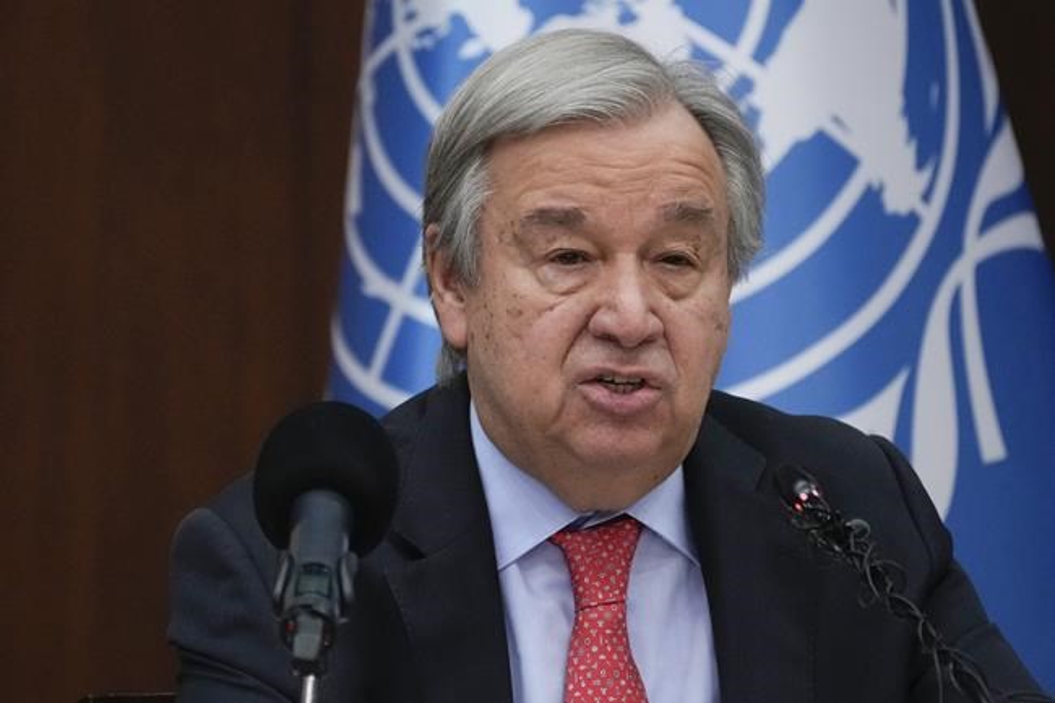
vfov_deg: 2.4
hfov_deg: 3.6
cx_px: 528
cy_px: 352
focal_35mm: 577
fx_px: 16904
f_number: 5.6
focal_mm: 385
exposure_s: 1/100
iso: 3200
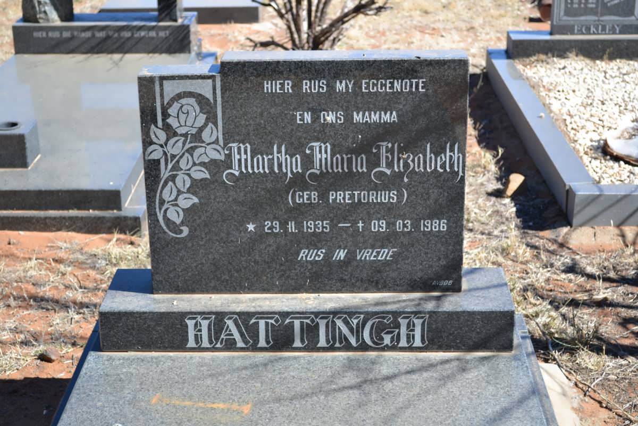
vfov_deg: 21.6
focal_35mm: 63
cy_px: 213
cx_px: 319
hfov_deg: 31.9
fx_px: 1116
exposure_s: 1/125
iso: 220
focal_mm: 42
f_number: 5.6
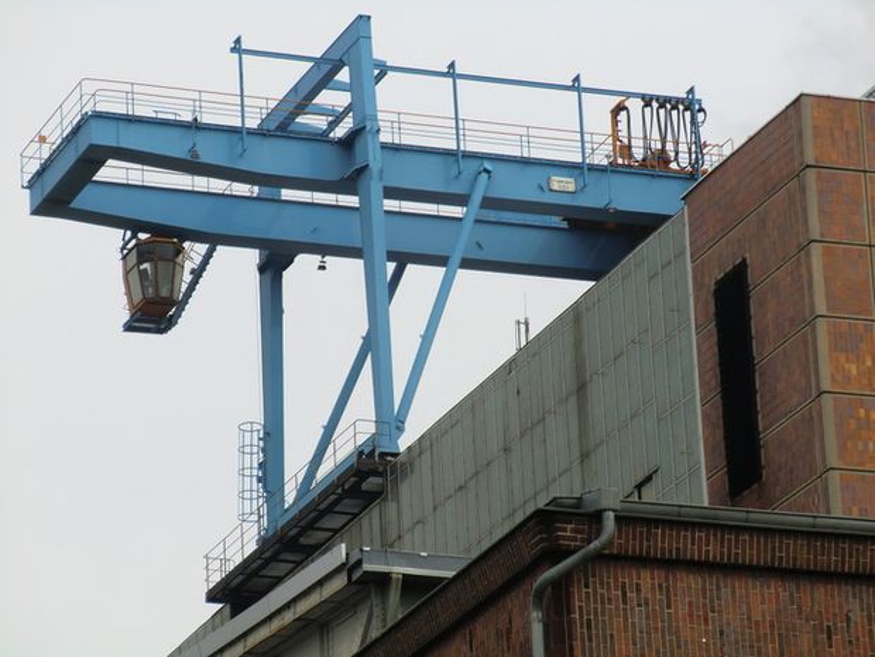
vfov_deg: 7.5
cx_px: 438
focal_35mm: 199
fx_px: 5030
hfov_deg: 9.9
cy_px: 328
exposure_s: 1/320
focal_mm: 35.7
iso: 64
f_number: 5.2
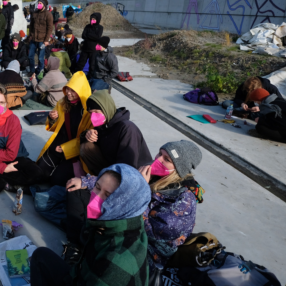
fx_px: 299
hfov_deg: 43.4
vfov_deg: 50.3
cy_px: 97
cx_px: -4
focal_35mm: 32
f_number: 2.8
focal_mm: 12
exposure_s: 1/2200
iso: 250
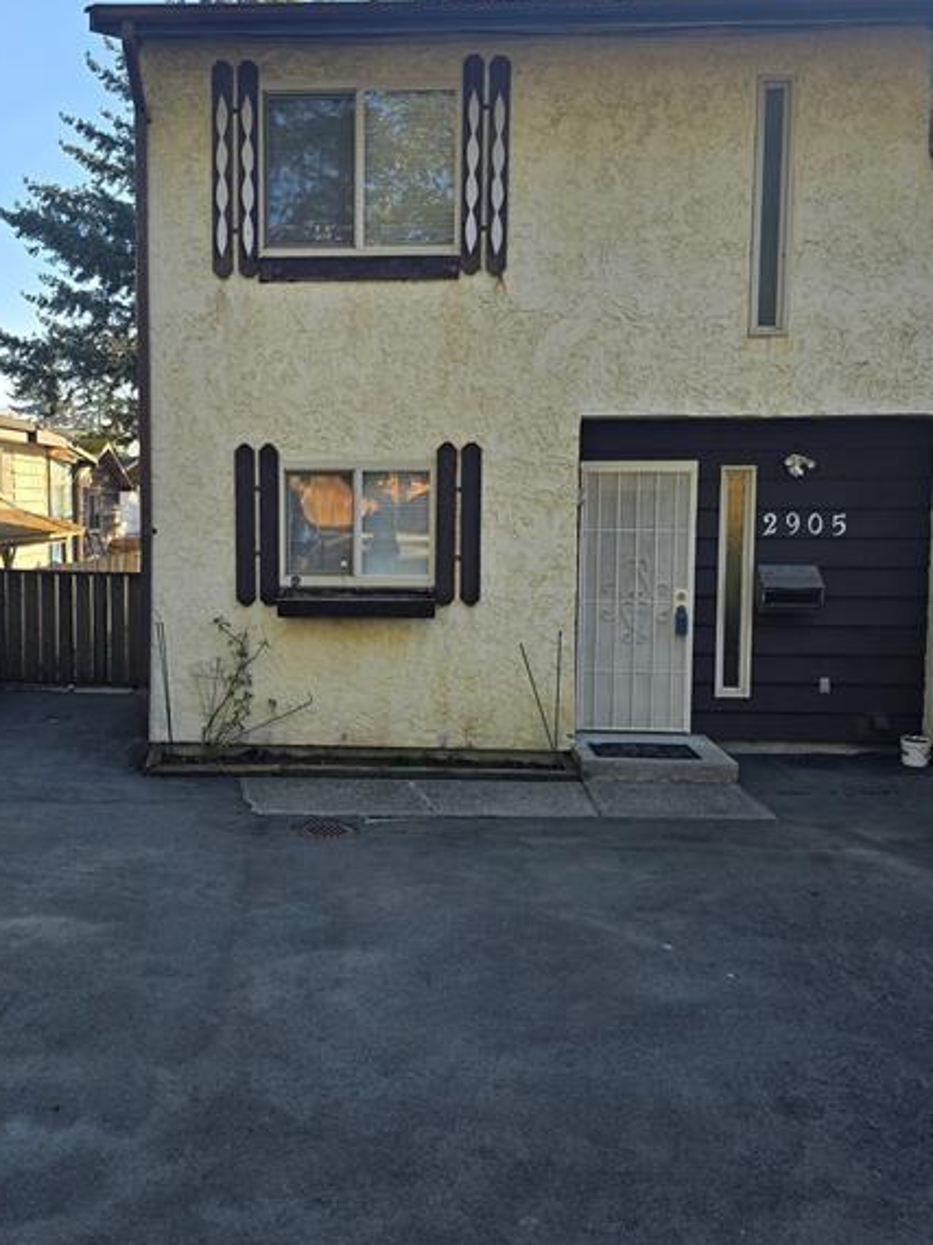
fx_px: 1115
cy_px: 572
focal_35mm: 31
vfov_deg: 58.3
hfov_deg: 45.1
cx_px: 356
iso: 12
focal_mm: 6.3
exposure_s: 1/293
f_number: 1.7
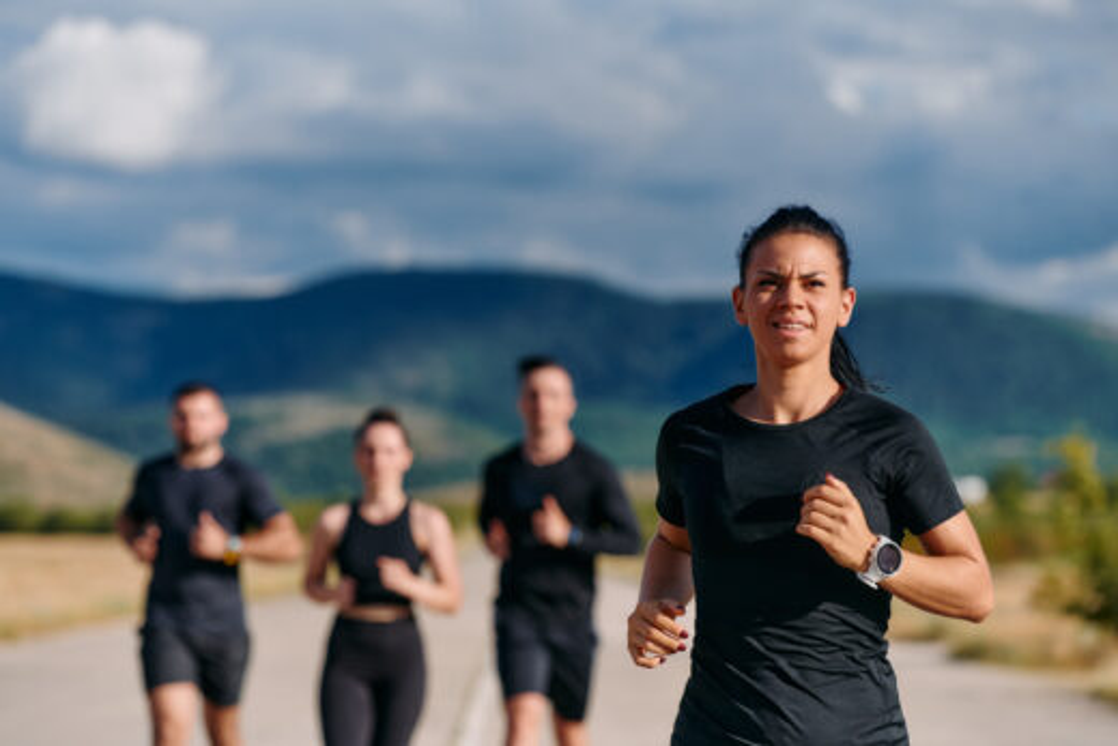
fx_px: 4349
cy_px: 373
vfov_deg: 9.8
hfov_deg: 14.6
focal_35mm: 140
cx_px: 559
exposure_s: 1/1250
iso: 100
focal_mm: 140
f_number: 4
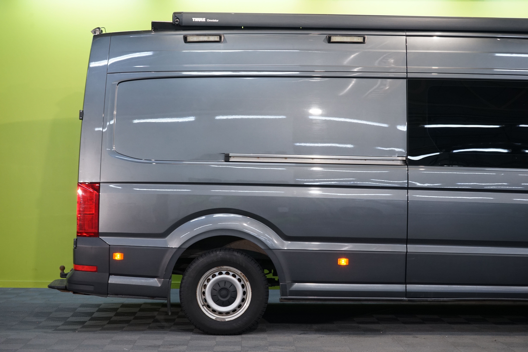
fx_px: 836
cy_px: 176
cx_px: 264
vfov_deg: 23.8
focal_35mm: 57
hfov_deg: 35.1
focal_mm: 57
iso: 1000
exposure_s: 1/20
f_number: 8
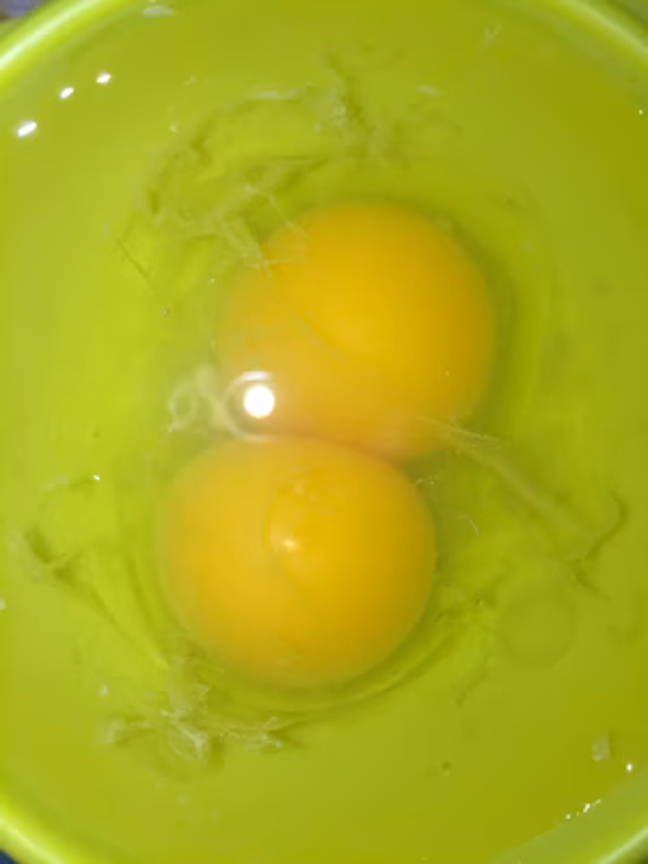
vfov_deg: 61.7
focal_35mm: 29
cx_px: 324
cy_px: 432
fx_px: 724
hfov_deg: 48.2
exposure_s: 1/659
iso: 32
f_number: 2.2
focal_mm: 4.15
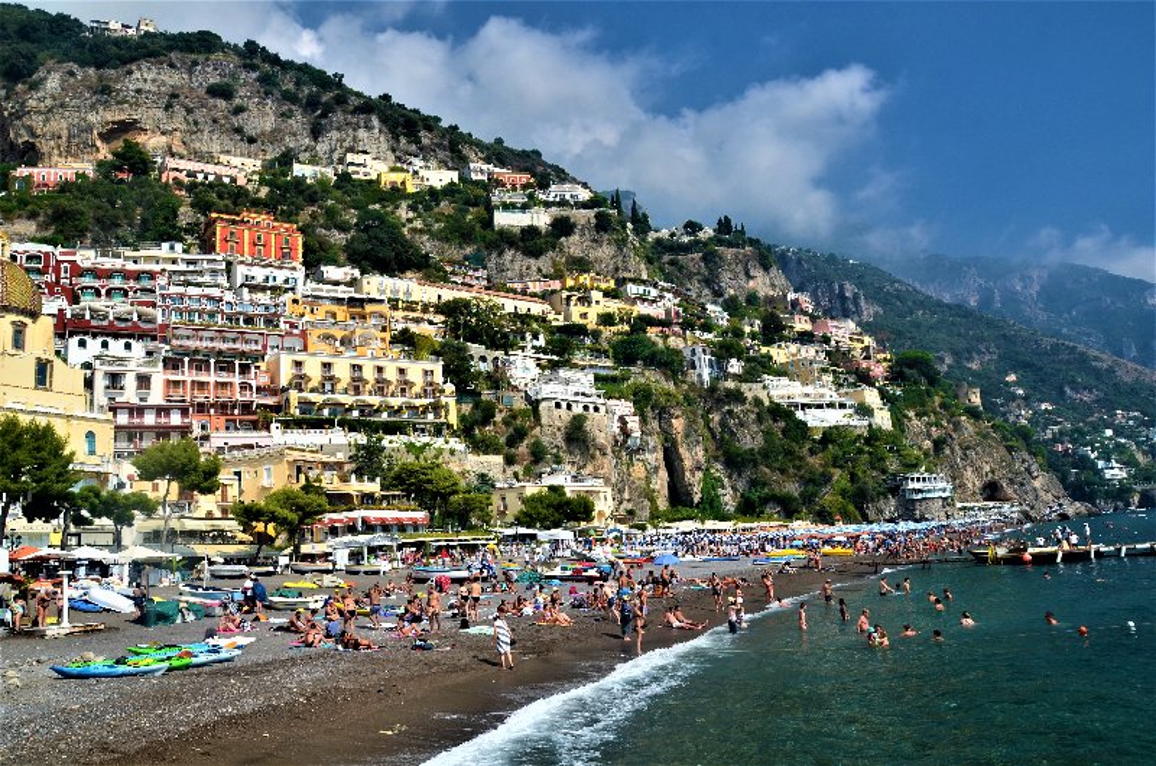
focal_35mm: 27
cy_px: 383
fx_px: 865
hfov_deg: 67.5
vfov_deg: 47.7
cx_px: 578
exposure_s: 1/125
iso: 180
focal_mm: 18
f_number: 11
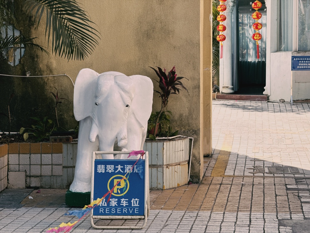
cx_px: 155
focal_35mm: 120
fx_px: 1075
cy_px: 116
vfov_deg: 12.3
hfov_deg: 16.4
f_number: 2.8
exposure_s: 1/347
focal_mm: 15.66
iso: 64
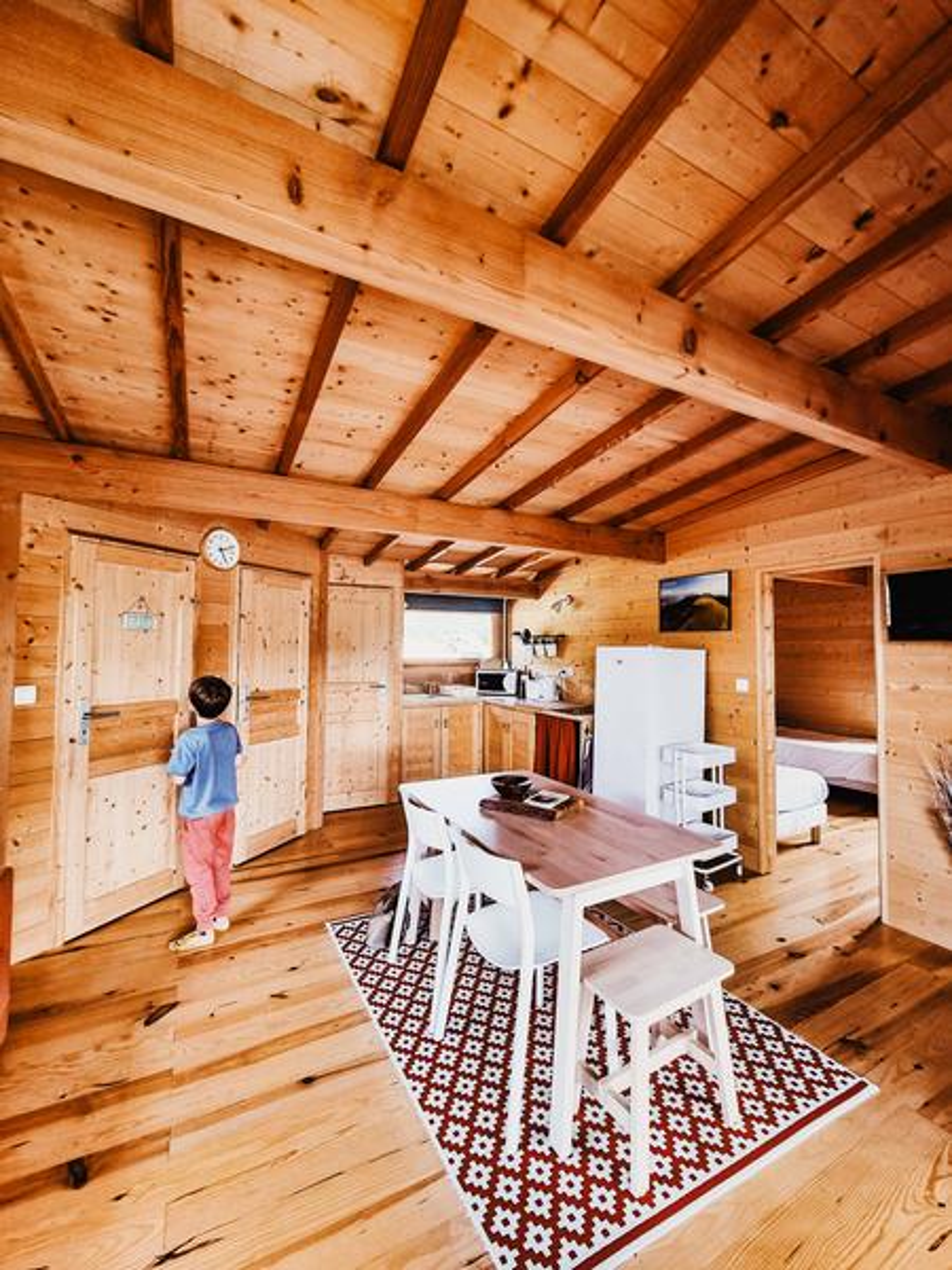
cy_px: 635
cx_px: 476
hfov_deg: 89.9
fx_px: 477
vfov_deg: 106.2
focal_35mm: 13
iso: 125
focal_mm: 2.2
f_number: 2.2
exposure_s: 1/50
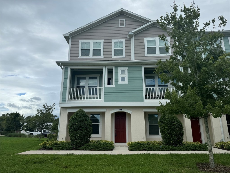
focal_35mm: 24
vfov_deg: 56.8
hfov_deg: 71.6
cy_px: 86
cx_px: 115
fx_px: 159
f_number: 1.78
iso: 80
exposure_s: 1/4950
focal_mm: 6.76
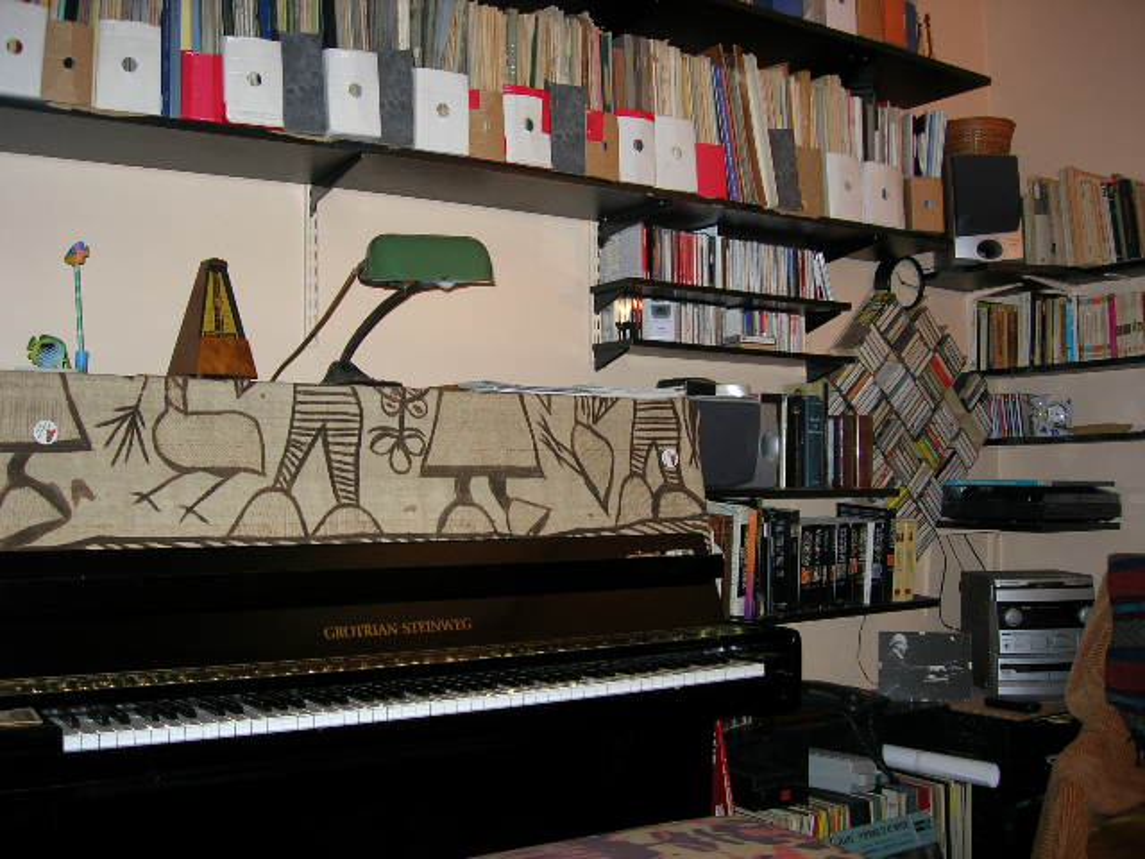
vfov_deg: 37.7
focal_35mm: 38
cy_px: 430
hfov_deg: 49.0
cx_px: 572
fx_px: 1257
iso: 64
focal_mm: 7.8
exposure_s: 1/60.1
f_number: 2.8
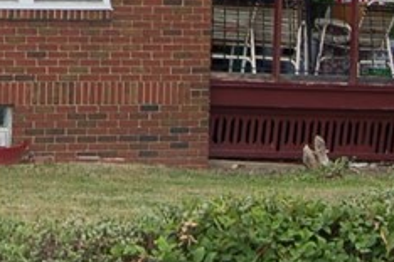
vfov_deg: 7.4
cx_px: -152
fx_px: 1981
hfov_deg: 11.0
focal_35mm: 181
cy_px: -166
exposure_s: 1/250
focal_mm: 26
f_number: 8
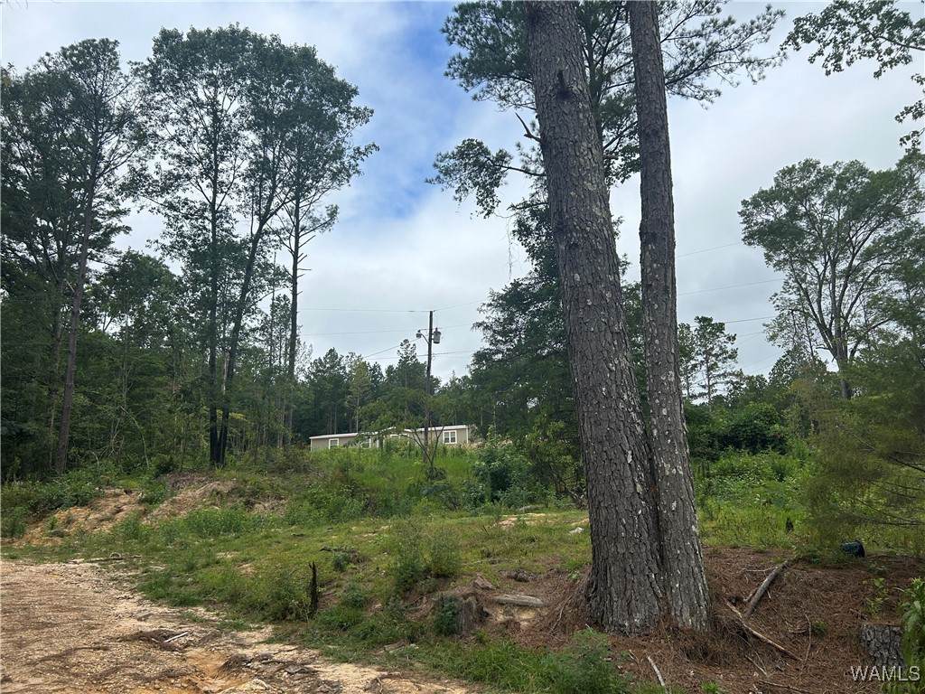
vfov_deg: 53.1
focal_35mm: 26
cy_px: 347
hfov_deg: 67.3
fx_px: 695
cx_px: 462
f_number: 1.5
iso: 50
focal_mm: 5.7
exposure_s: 1/5076
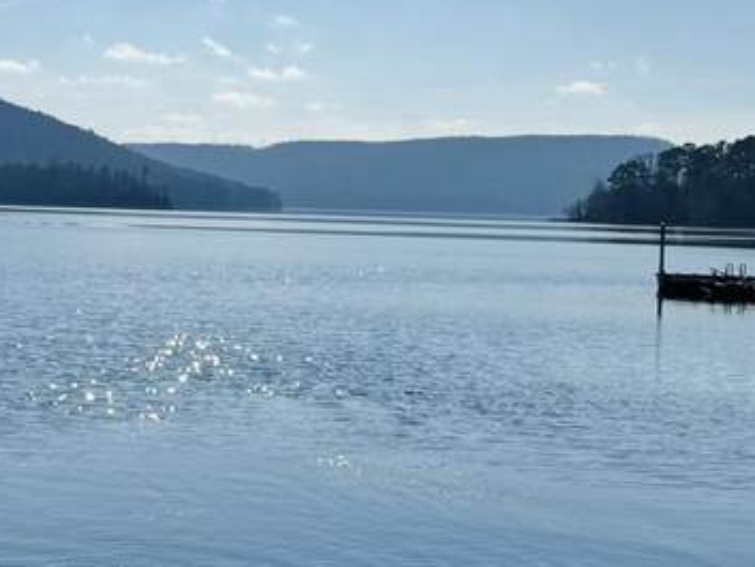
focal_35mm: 87
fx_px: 1898
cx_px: -9
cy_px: 263
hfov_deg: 21.7
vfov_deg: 17.0
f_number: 1.78
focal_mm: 6.76
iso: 64
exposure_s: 1/12346
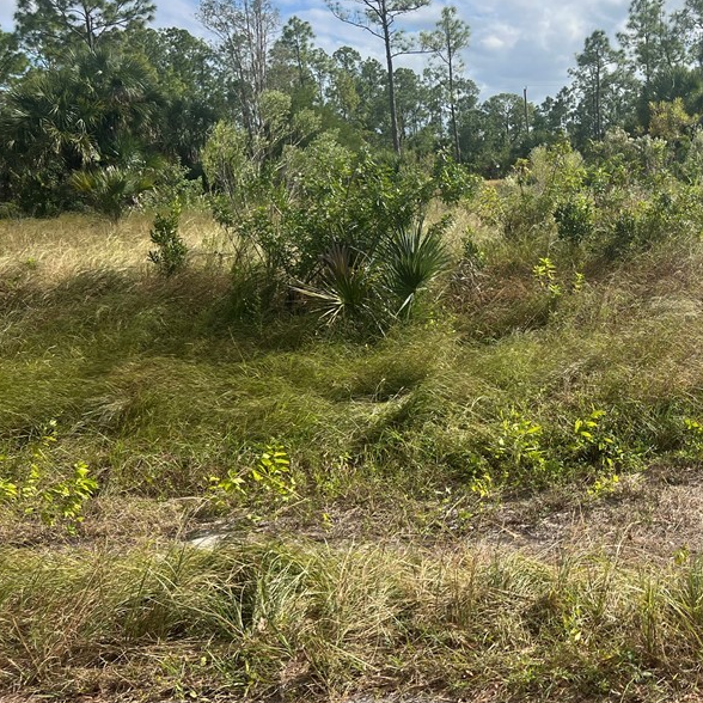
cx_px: 595
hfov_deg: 39.6
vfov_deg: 41.9
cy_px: 338
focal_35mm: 40
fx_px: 919
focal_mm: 5.7
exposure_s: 1/3968
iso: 50
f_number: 1.5
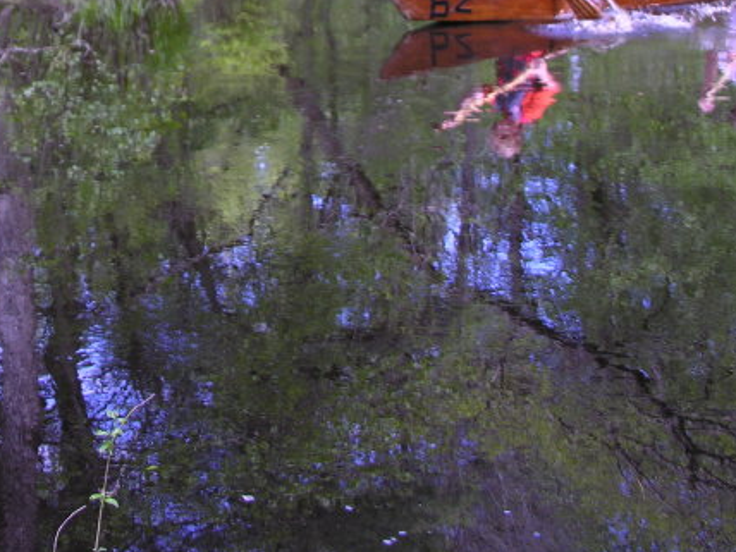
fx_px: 1531
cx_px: 100
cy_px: 40
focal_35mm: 72
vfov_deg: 20.0
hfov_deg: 26.3
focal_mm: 8.9
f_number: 2.8
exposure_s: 1/125
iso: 50
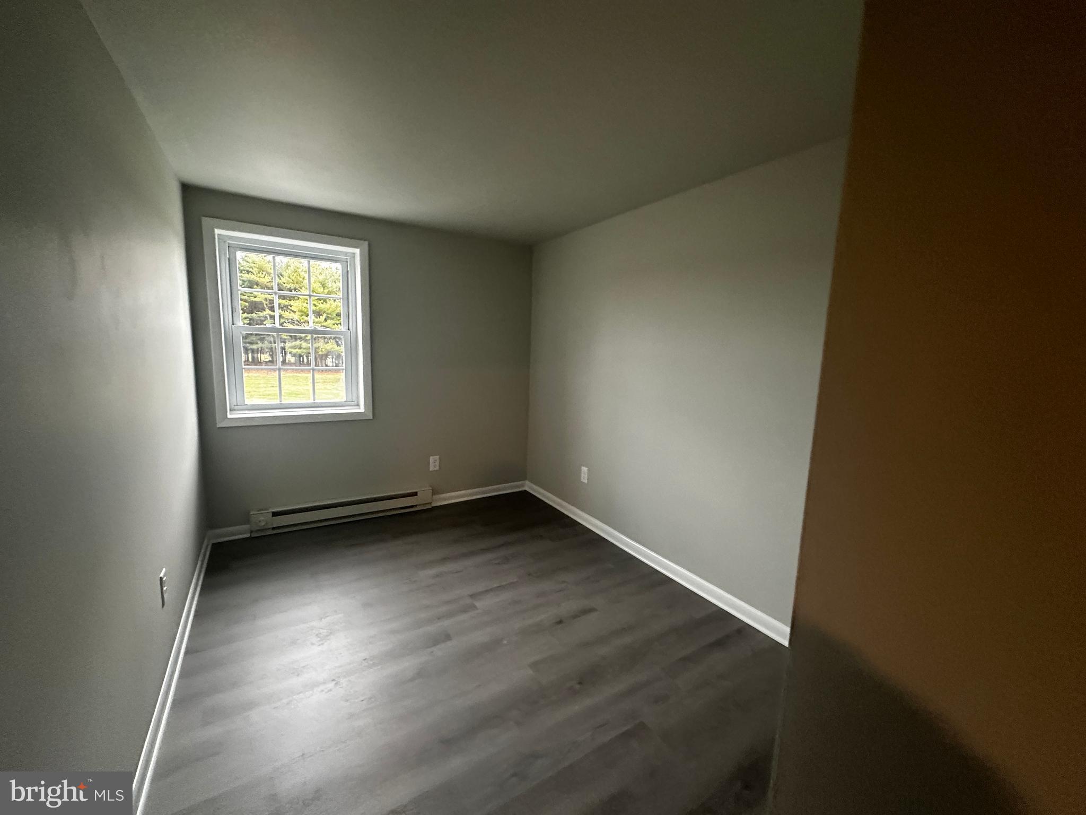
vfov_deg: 85.7
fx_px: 439
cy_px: 408
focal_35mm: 14
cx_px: 543
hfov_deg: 102.1
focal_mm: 2.22
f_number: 2.2
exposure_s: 1/60
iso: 500
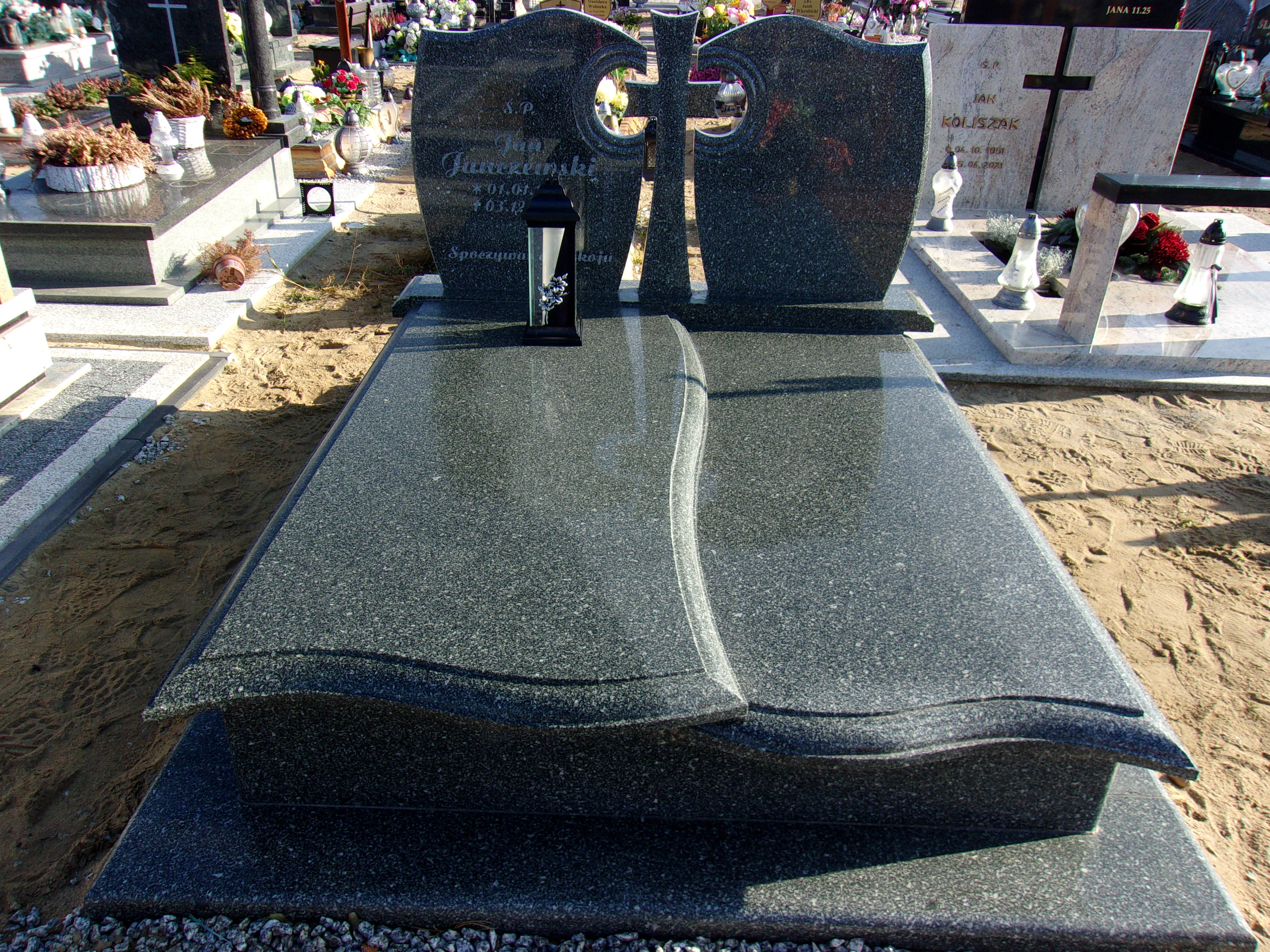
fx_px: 991
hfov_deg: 65.3
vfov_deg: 51.4
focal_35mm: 27
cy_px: 476
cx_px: 635
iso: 80
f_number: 10.4
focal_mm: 4.9
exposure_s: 1/38
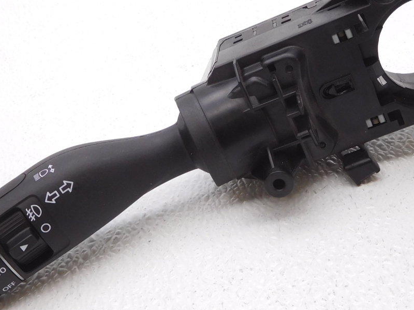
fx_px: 598
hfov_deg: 38.1
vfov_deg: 28.7
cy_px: 80
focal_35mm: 50
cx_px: 245
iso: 125
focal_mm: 4.5
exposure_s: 1/50
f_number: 3.4
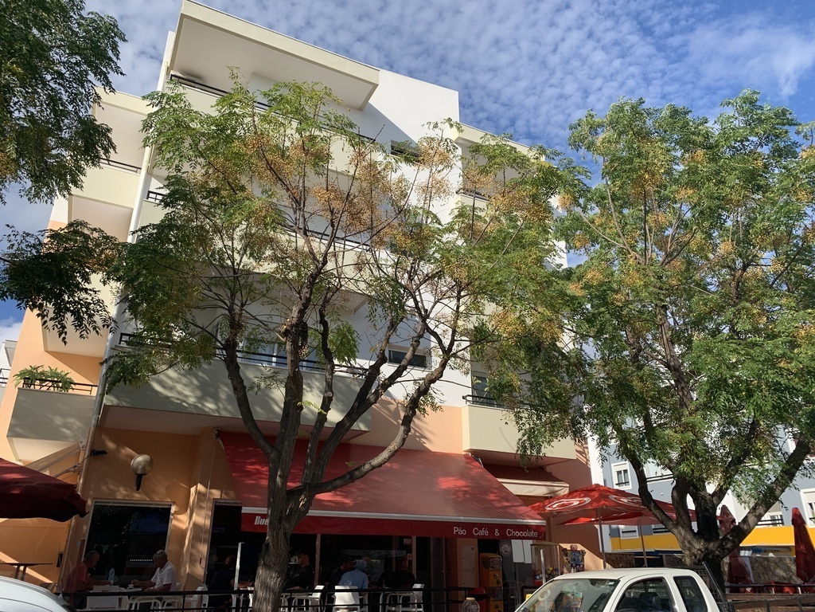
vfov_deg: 53.1
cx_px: 408
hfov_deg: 67.3
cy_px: 306
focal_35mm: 26
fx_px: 612
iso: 25
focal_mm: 4.25
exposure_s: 1/1953
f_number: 1.8
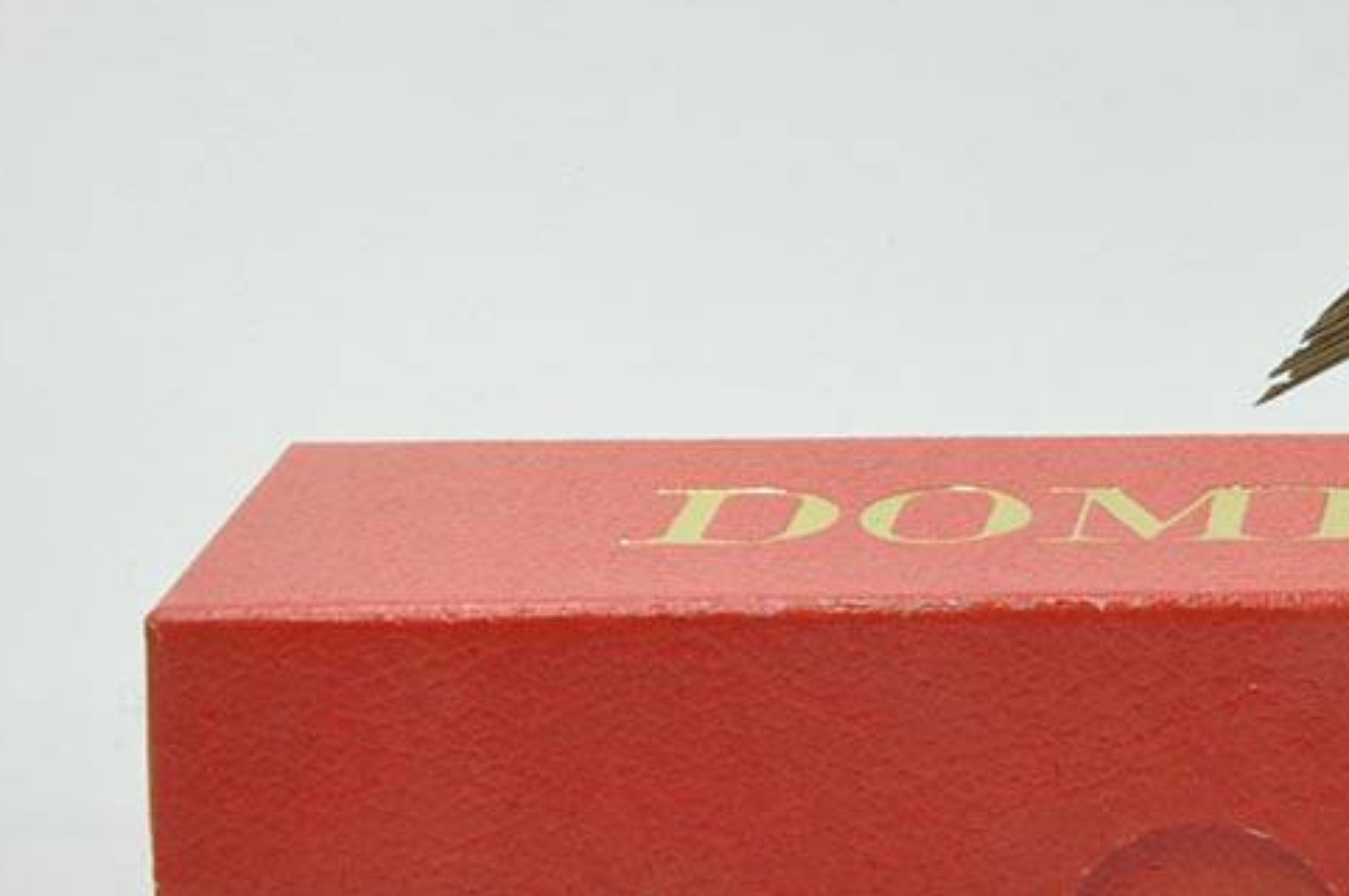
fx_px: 5875
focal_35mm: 157
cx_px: 1503
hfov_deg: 12.8
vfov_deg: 8.7
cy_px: 113
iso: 400
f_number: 32
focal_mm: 42
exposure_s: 1/10
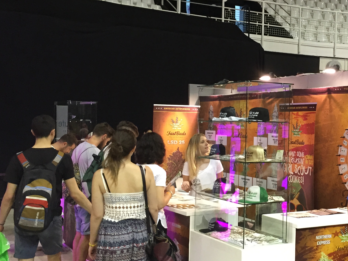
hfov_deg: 35.0
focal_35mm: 53
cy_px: 121
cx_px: 282
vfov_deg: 27.5
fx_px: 533
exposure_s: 1/30
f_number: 2.2
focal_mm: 4.15
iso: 160
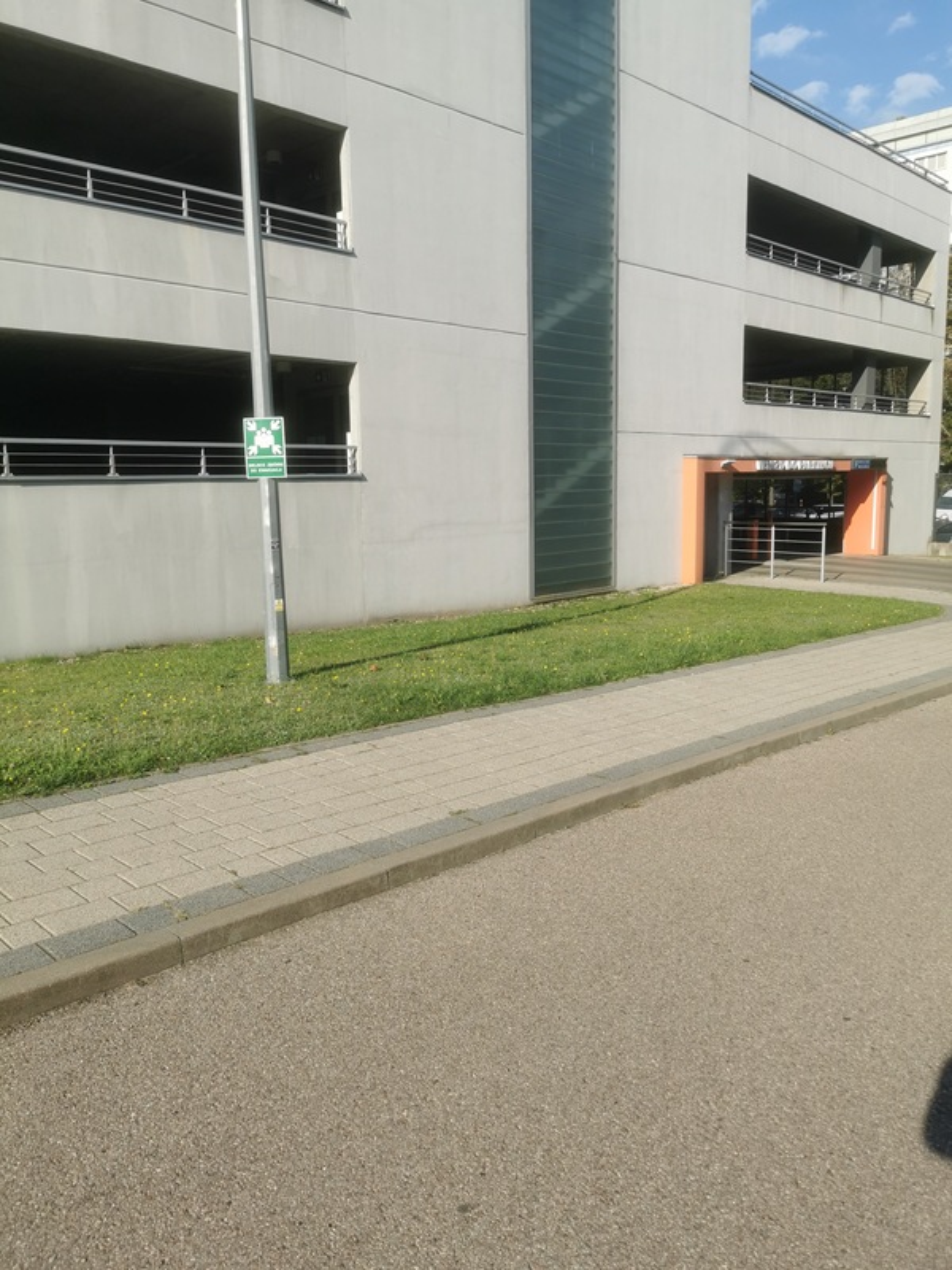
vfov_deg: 65.3
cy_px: 635
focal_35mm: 27
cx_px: 476
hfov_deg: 51.4
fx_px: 990
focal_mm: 5.56
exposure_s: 1/3247
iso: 50
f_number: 1.6
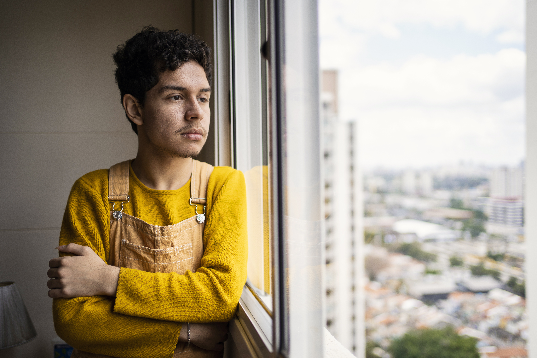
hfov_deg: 54.4
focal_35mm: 35
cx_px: 268
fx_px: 522
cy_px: 179
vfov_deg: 37.9
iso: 100
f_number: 1.8
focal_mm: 35
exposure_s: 1/1000
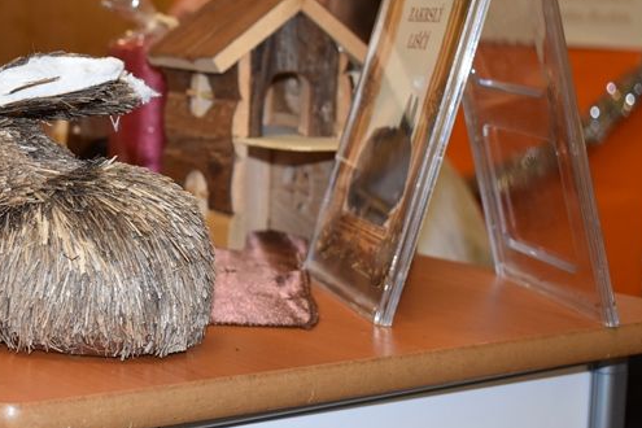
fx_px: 1658
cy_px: 143
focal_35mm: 93
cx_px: 49
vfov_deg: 14.7
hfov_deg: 21.4
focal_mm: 30
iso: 800
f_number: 4.2
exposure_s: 1/60
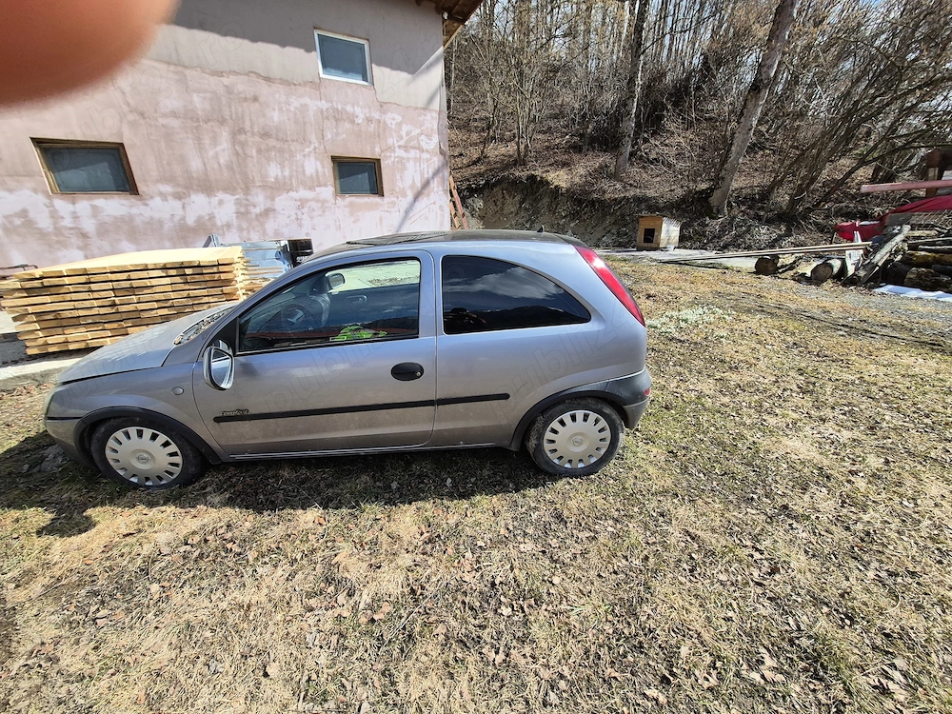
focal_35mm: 13
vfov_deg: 89.9
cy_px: 357
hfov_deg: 106.2
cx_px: 476
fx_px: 358
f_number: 2.2
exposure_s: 1/1996
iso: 80
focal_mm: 1.74
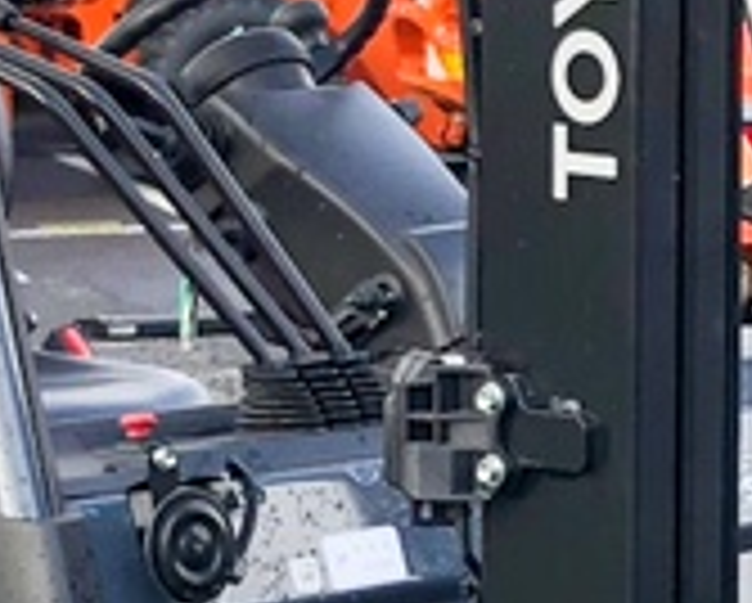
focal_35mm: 209
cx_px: 770
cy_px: 828
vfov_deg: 7.3
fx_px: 4657
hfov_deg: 9.2
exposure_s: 1/190
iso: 20
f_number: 1.8
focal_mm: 3.99
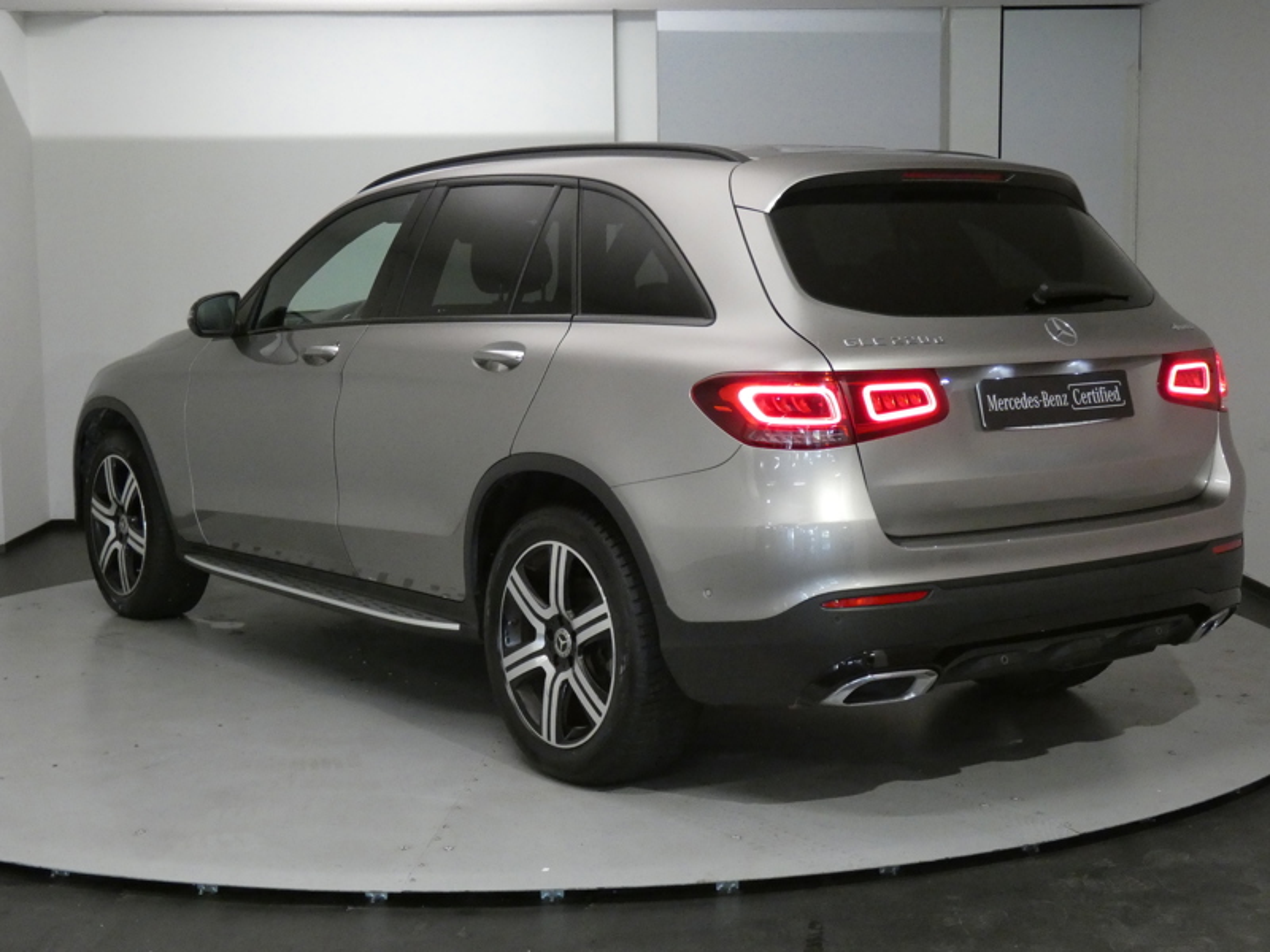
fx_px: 1834
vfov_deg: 29.1
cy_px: 476
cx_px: 635
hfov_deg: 38.2
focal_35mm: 50
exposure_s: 1/80
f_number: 3.9
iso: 1000
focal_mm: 9
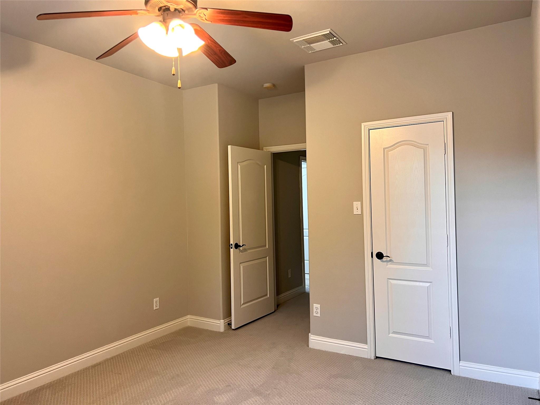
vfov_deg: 53.1
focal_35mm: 26
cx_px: 270
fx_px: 406
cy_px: 202
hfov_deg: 67.3
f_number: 1.5
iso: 100
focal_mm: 5.7
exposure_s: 1/60
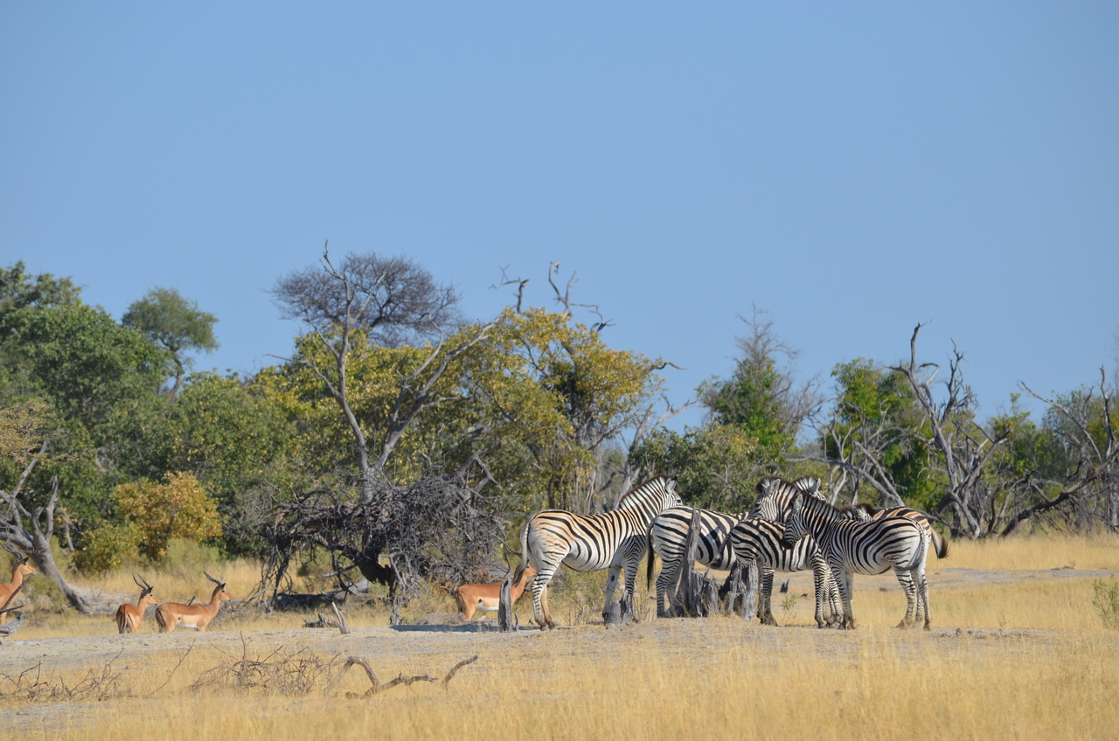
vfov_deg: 4.3
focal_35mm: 315
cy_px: 370
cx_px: 560
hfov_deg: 6.6
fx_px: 9772
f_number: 7.1
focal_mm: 210
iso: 200
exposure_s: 1/800
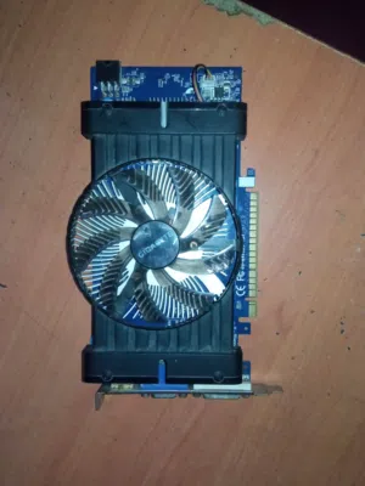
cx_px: 182
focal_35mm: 27
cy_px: 243
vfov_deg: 65.3
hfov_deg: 51.4
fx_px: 380
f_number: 2.2
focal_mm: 3.79
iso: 843
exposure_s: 1/25
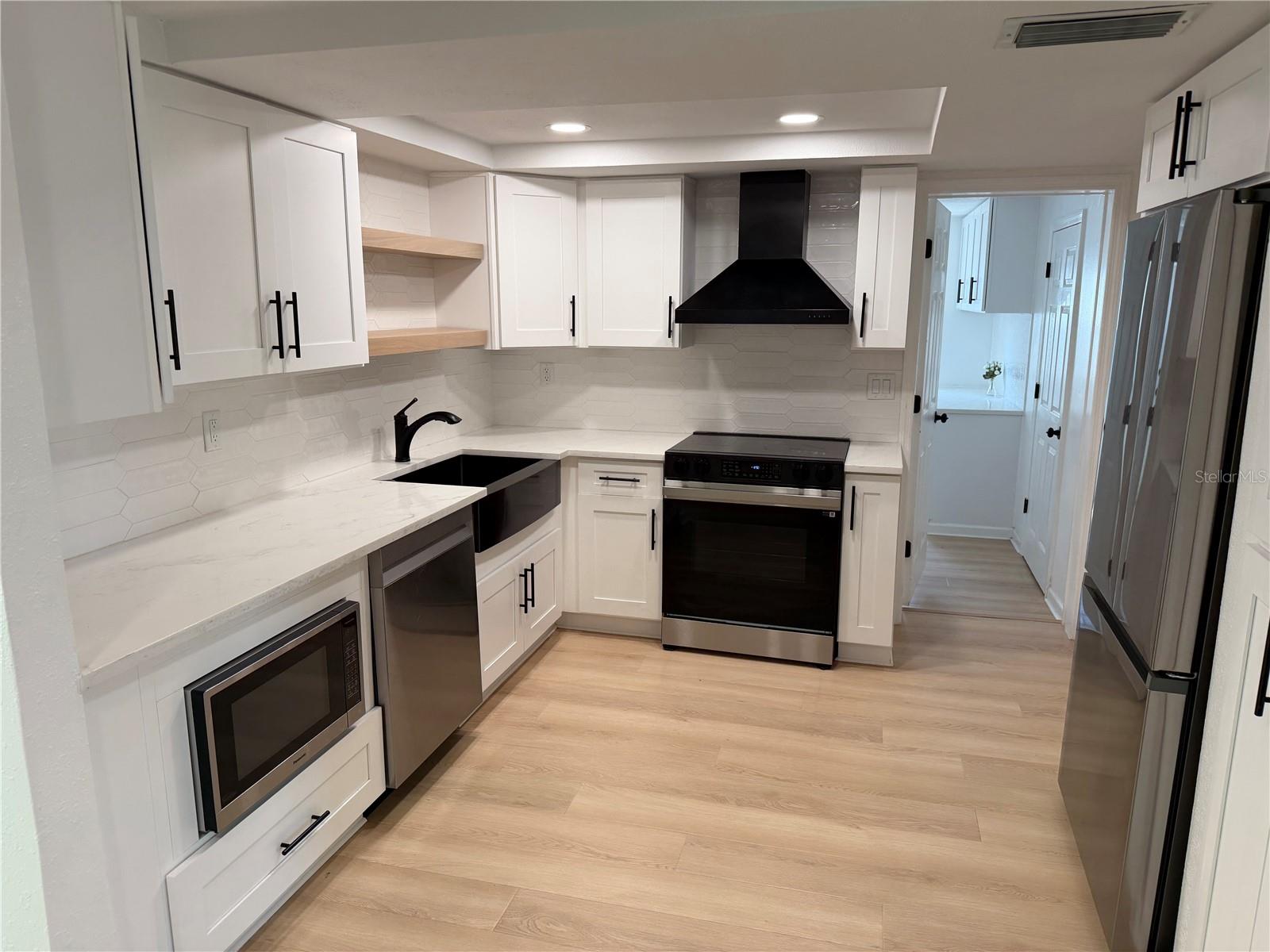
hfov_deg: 71.6
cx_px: 635
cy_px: 476
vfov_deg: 56.8
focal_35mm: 24
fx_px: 881
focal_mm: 6.76
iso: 100
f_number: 1.78
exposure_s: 1/120
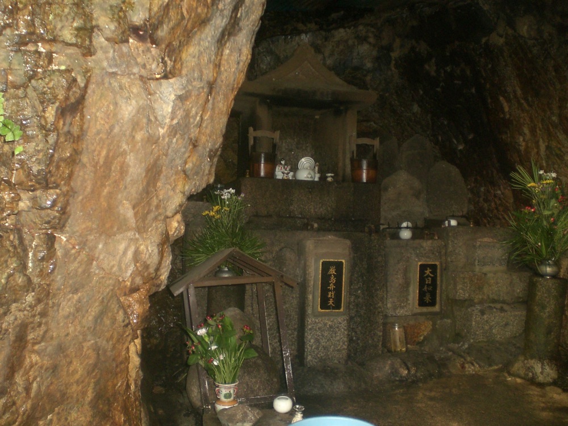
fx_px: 624
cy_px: 213
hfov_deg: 49.0
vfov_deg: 37.7
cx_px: 284
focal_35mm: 38
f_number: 3.1
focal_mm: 6.3
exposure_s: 1/30
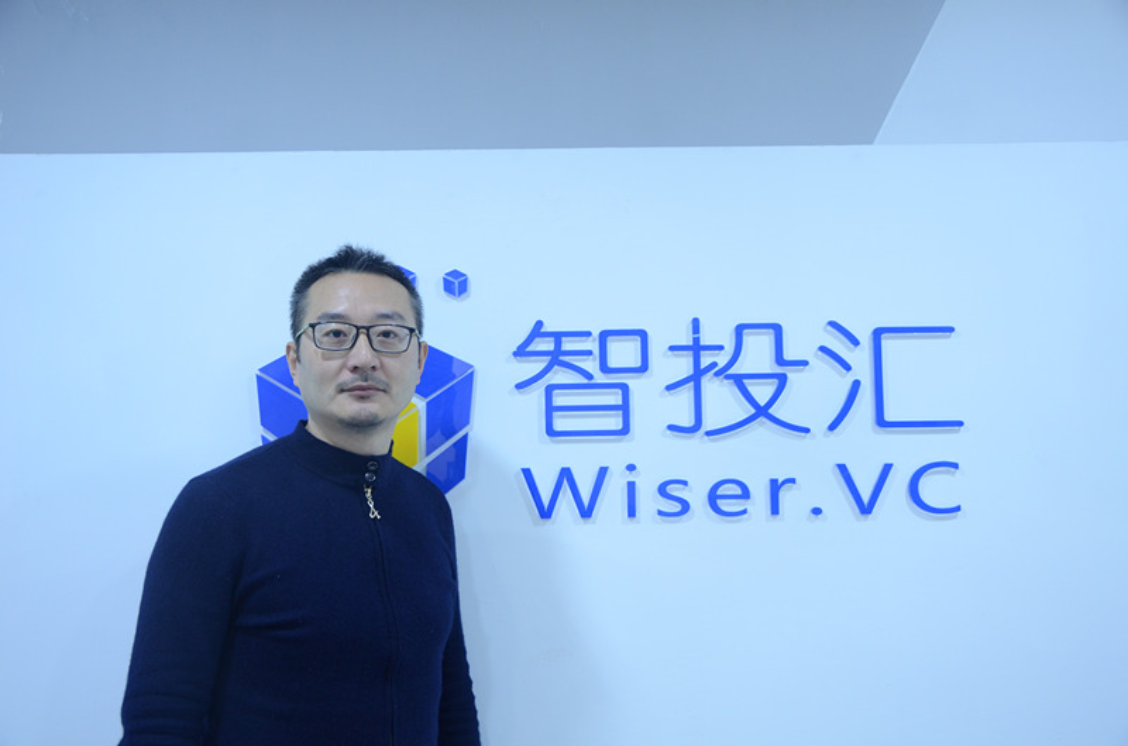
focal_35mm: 38
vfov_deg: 35.3
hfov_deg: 51.4
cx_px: 564
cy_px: 373
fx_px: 1172
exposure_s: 1/15
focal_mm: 25
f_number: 4.5
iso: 640
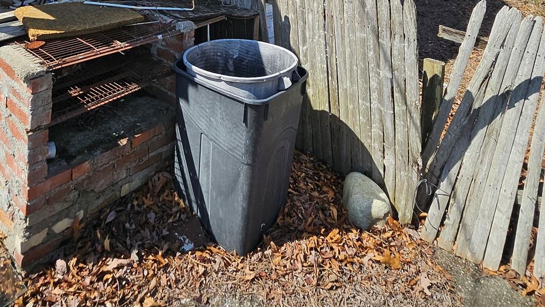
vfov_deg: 32.5
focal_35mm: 28
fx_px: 405
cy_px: -80
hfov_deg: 66.6
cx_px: 195
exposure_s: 1/924
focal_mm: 1.7
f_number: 2.2
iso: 32
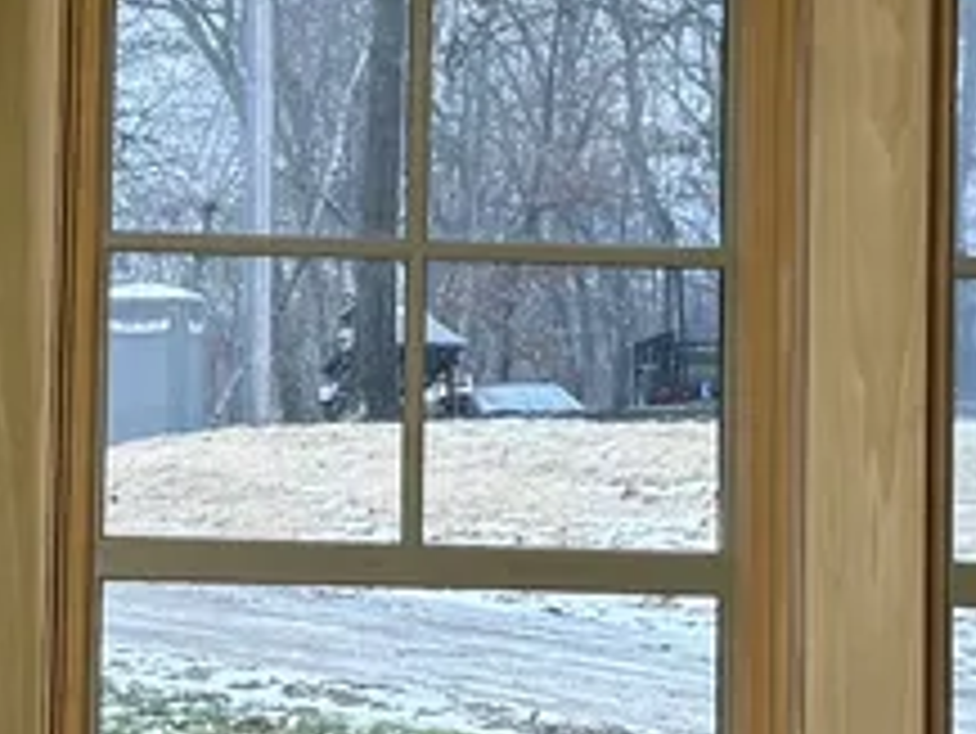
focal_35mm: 159
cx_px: 40
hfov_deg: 12.3
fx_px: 4485
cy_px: 63
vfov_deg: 9.3
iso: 100
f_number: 1.78
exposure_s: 1/120
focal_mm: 6.76
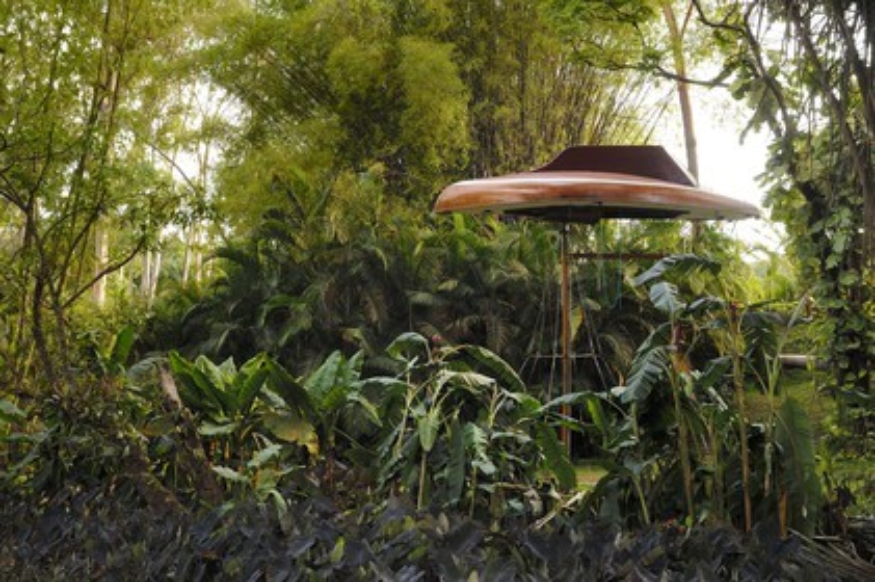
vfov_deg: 31.8
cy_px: 291
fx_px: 1020
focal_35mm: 42
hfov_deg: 46.4
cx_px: 438
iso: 100
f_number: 8
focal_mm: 28
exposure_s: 1/13
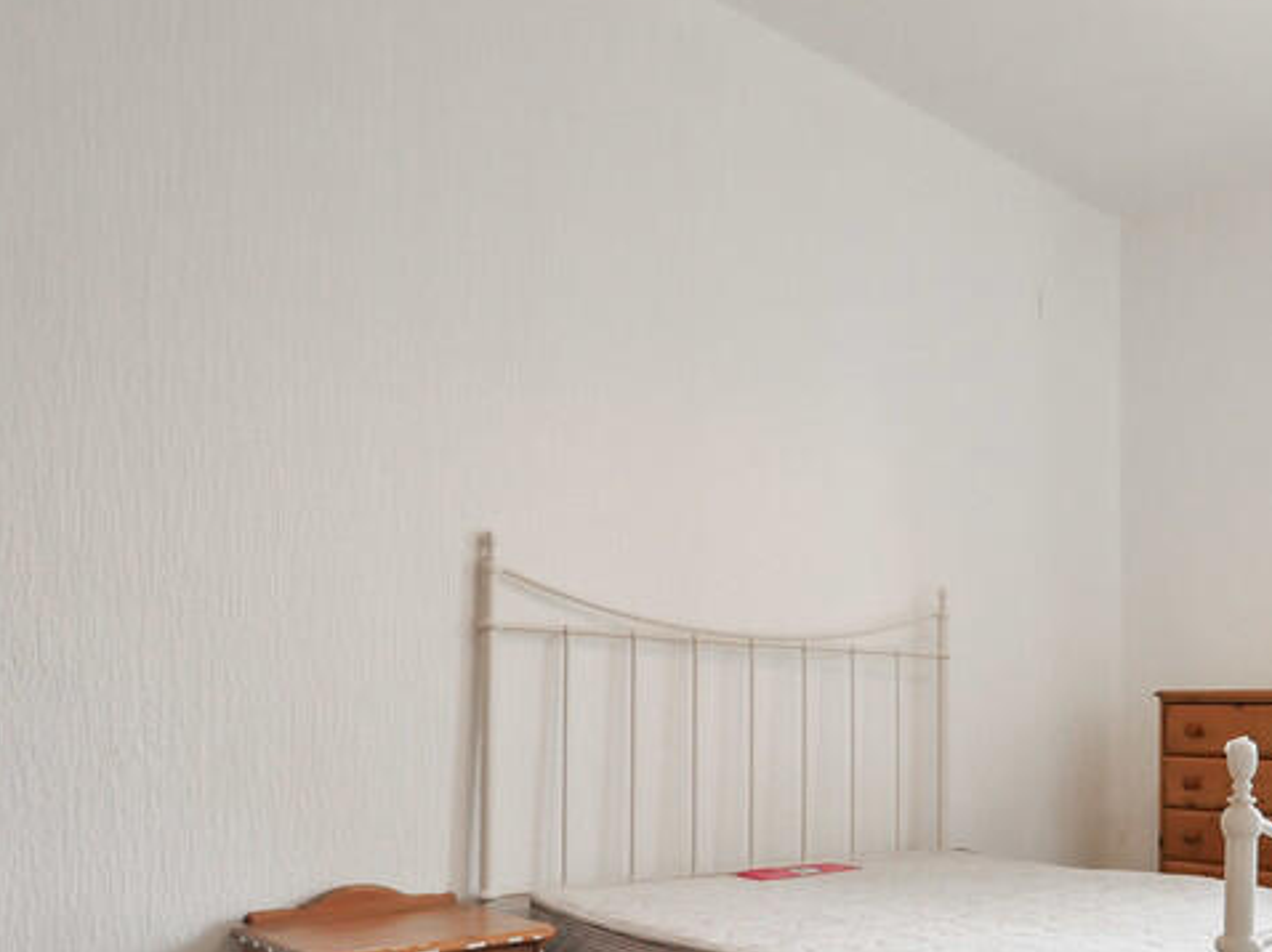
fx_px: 1102
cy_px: 723
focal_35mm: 30
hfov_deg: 55.8
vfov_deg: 45.0
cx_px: 1014
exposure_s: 1/60
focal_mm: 7
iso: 640
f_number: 4
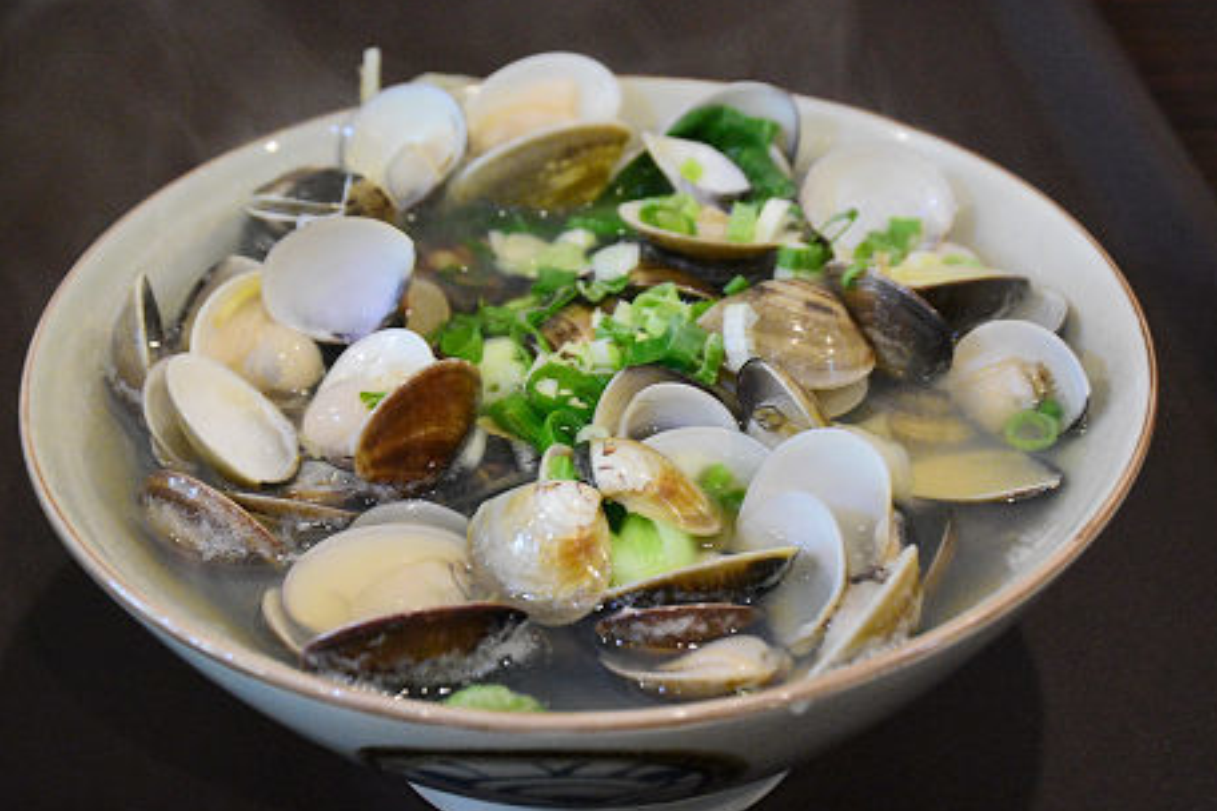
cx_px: 579
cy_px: 411
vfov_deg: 17.3
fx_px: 2670
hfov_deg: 25.7
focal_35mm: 79
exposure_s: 1/50
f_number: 7.1
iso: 6400
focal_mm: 48
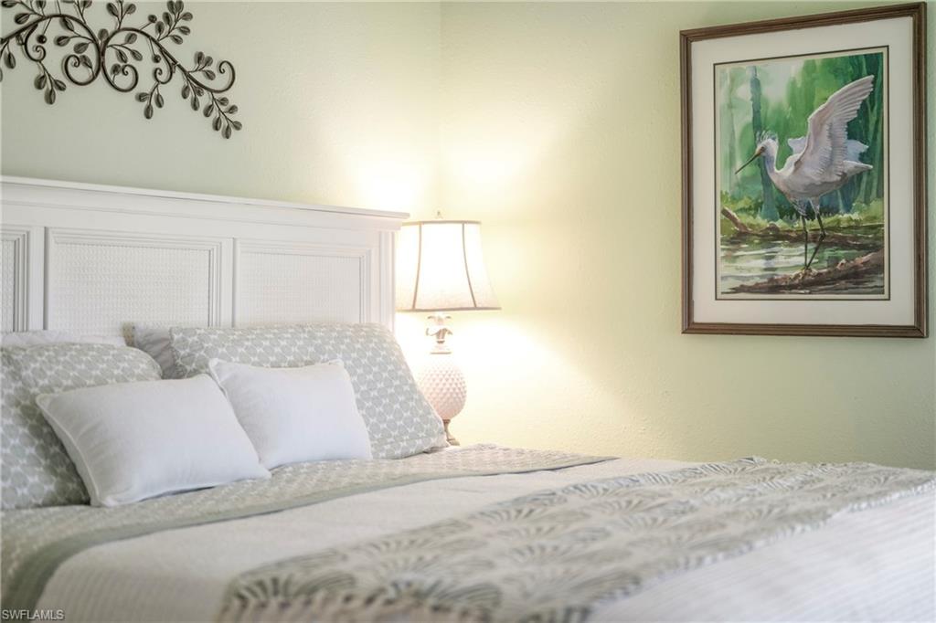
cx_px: 468
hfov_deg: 39.6
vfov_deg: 27.0
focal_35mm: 50
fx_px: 1300
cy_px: 312
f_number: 1.8
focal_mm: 50
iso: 320
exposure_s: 1/200
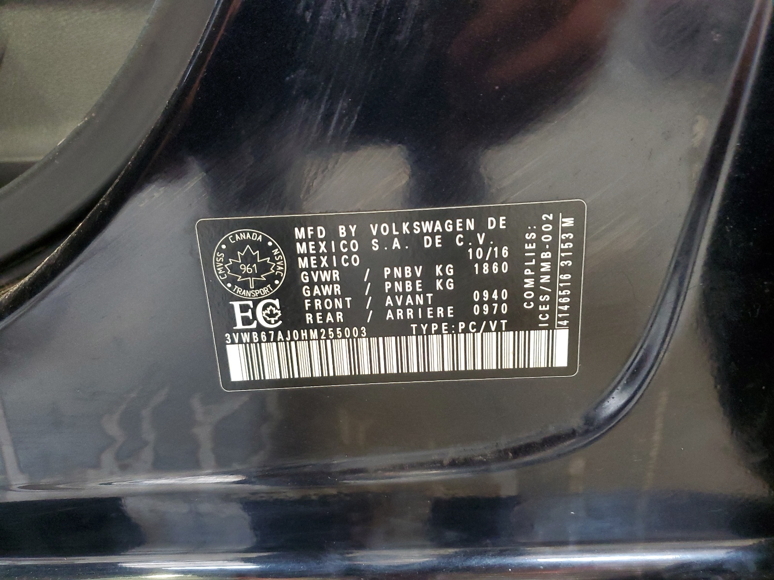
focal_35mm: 26
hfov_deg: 67.3
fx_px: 581
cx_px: 387
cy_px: 290
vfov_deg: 53.1
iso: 292
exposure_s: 1/30
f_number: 1.5
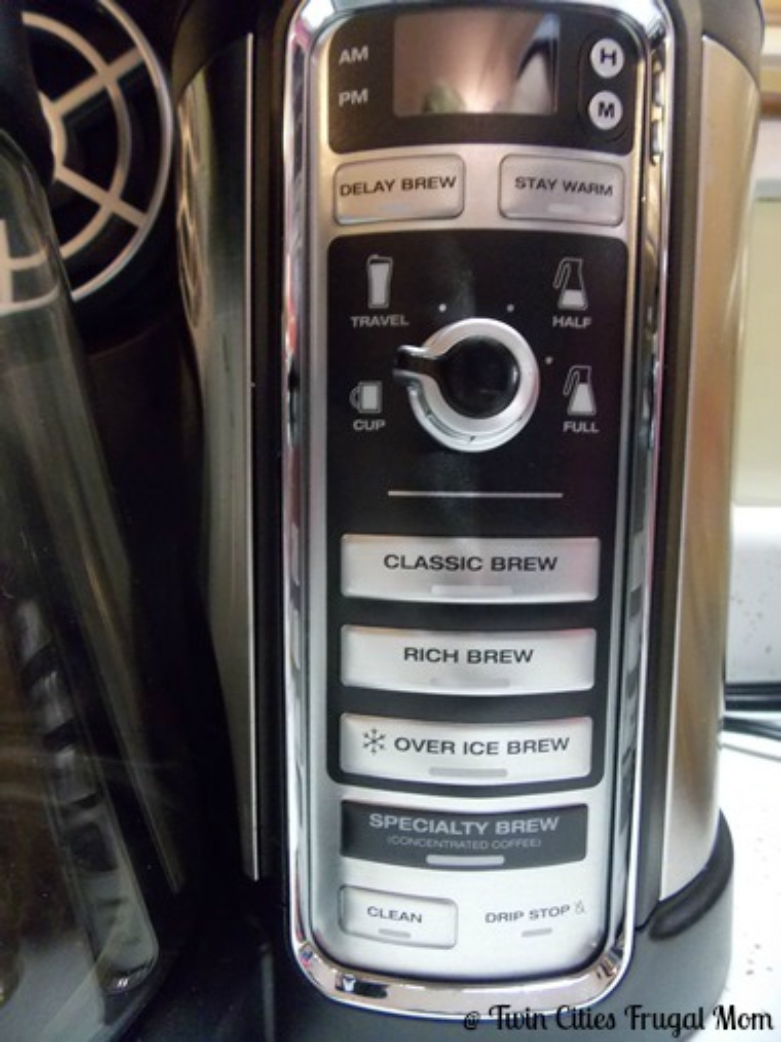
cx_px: 390
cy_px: 521
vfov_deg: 73.9
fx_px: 692
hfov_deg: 58.9
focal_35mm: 23
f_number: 3.1
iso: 400
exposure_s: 1/6
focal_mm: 4
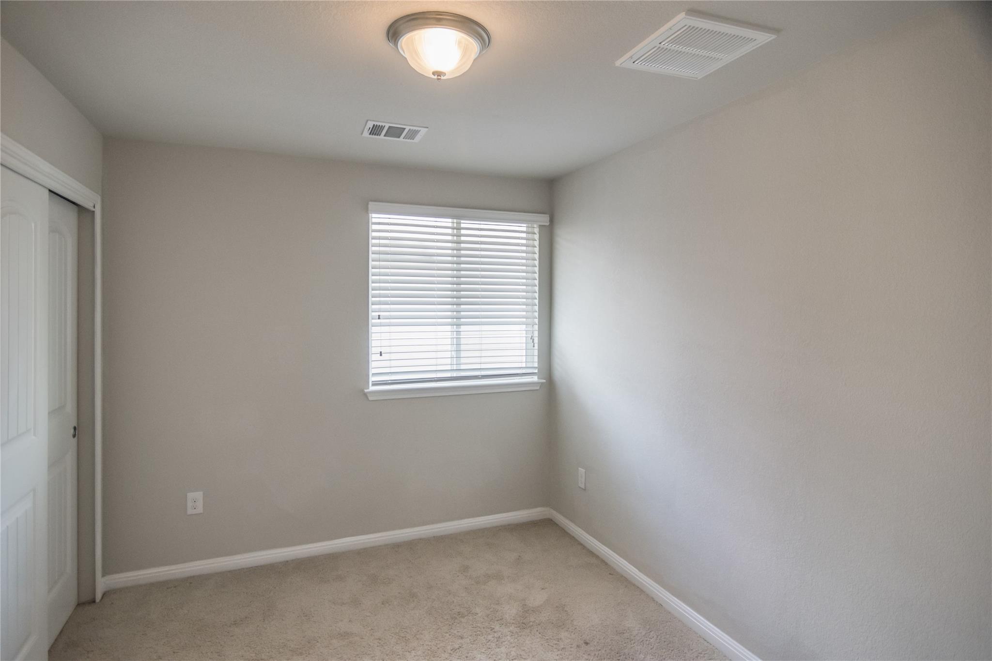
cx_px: 496
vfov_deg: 67.4
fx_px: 496
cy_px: 330
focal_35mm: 18
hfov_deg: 90.0
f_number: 4
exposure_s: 1/125
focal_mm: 12
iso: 800
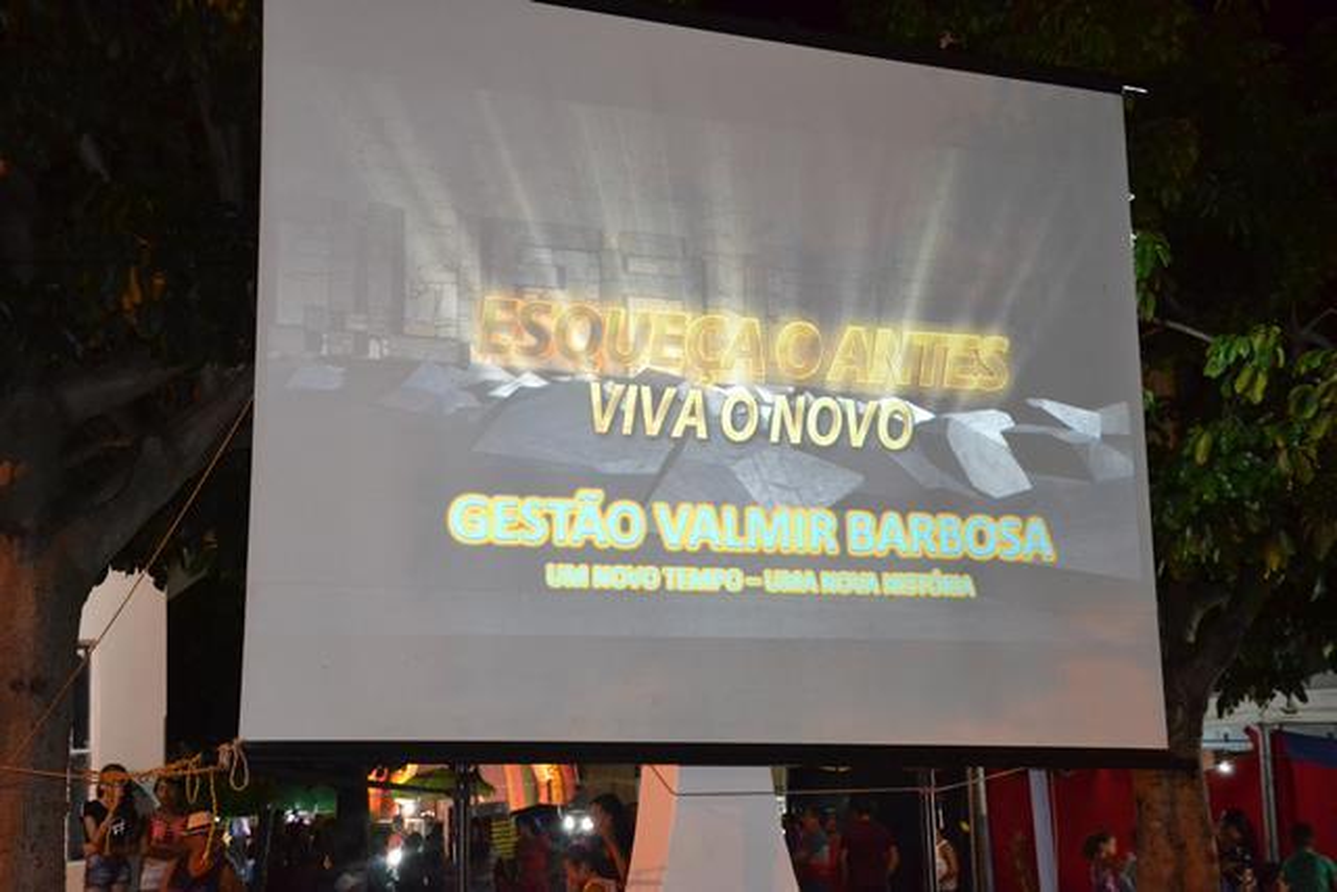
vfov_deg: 23.8
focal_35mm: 57
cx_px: 668
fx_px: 2117
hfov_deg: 35.0
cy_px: 446
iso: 3200
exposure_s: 1/60
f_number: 4.5
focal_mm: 38
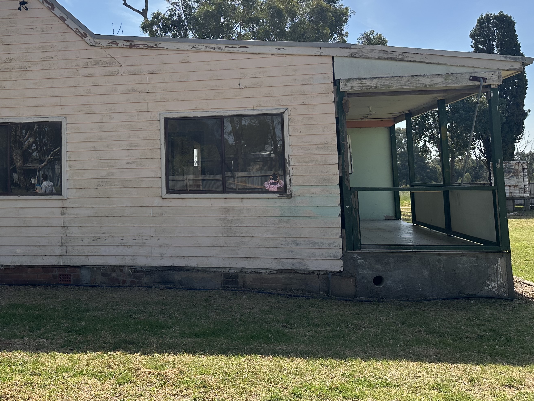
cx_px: 149
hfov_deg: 48.6
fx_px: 571
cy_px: 136
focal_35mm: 37
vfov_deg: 38.3
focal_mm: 6.86
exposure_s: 1/5263
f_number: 1.78
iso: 80
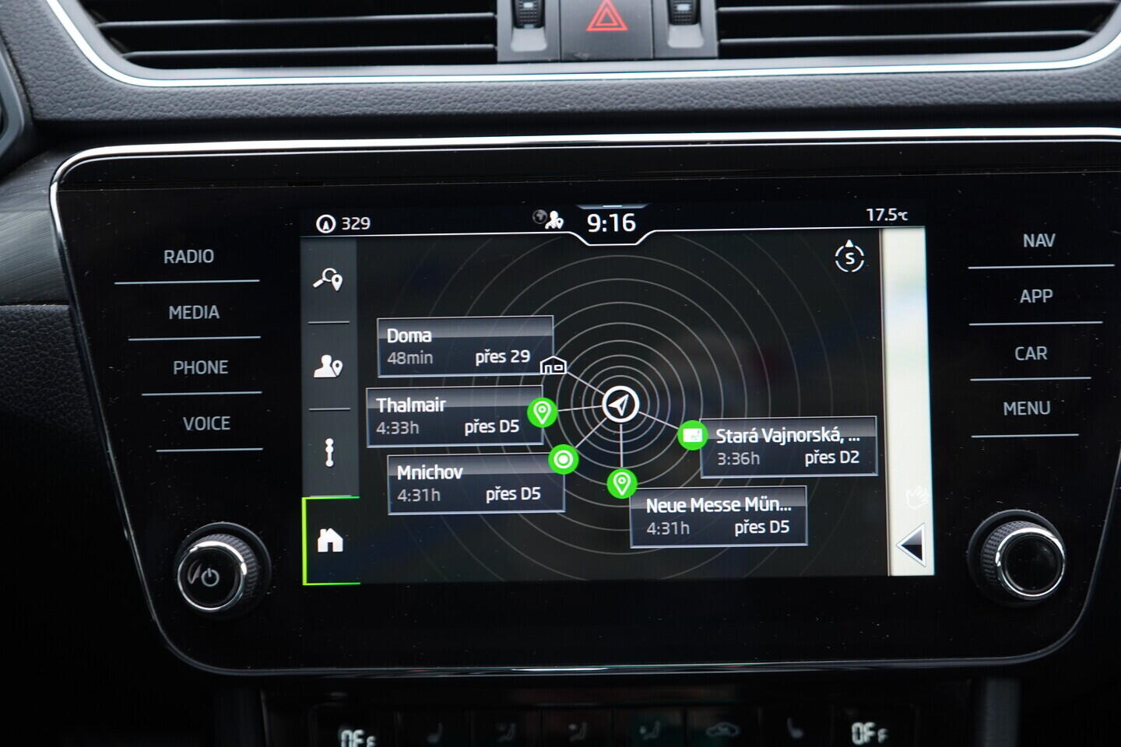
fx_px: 1121
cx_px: 560
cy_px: 374
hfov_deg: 53.1
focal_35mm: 36
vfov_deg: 36.9
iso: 250
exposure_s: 1/40
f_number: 2.8
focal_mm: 24
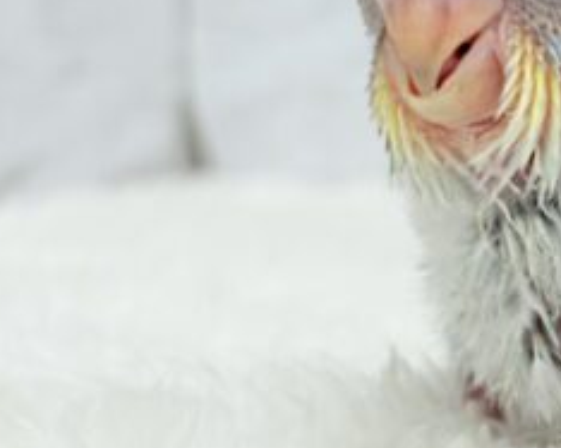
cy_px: 26
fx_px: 2307
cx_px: 537
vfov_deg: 11.0
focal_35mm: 139
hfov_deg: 13.7
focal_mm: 5.96
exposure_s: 1/50
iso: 32
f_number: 1.6
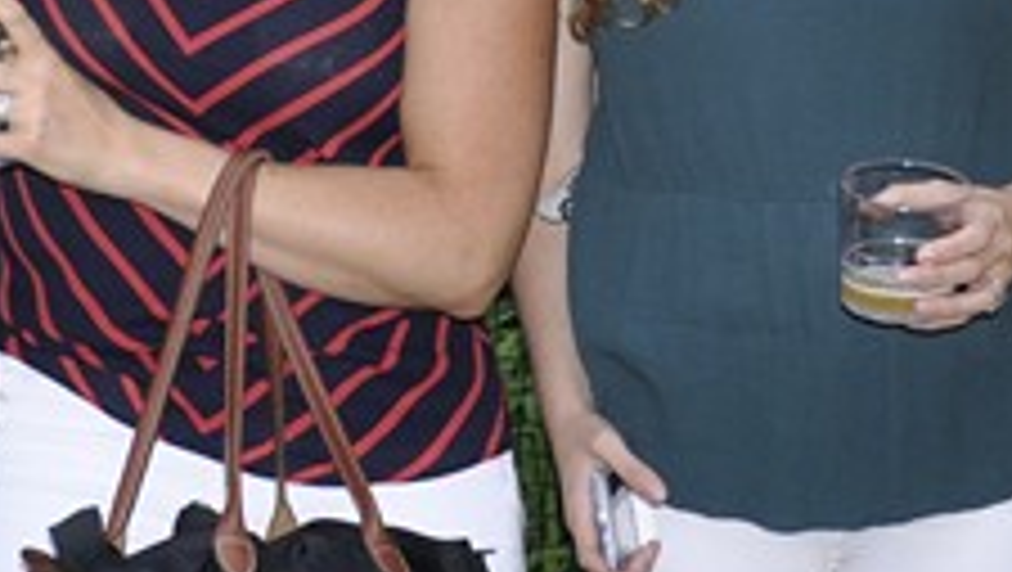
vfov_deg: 8.3
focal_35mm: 146
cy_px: 5
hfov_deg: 14.4
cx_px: -4
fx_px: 3930
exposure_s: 1/60
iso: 400
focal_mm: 21
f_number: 3.8
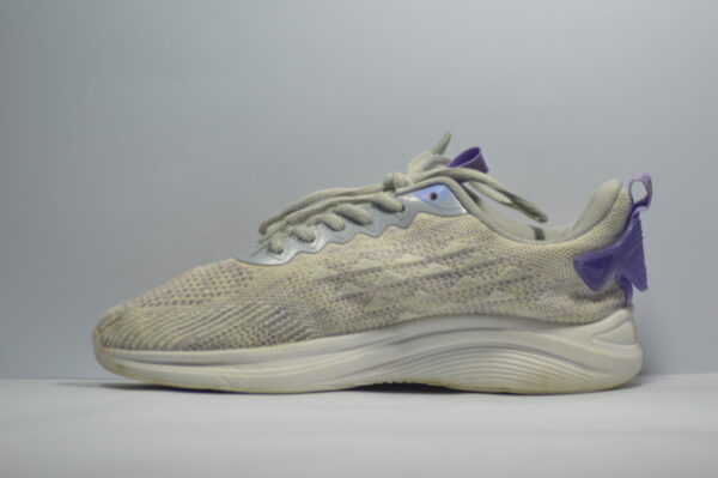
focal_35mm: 202
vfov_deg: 6.8
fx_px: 4035
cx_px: 359
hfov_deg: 10.2
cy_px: 239
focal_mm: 135
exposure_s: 1/125
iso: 400
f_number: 4.2
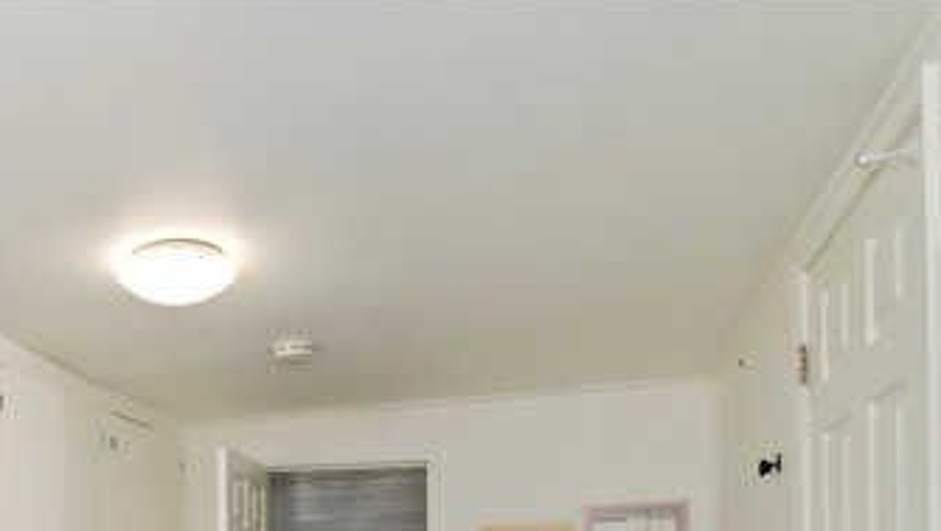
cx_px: 132
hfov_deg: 57.2
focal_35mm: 30
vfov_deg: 33.7
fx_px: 749
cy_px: 591
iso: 400
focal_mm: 10
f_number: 8
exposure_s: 1/30
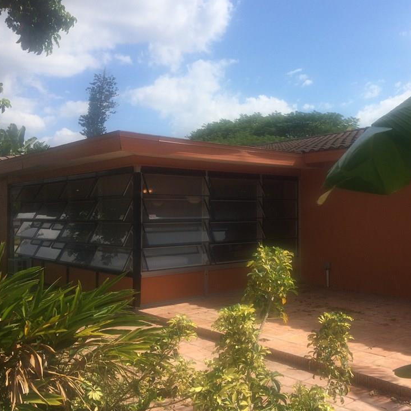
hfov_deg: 45.5
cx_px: 265
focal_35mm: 36
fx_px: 484
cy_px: 203
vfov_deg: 46.0
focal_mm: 4.15
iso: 32
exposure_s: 1/2740
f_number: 2.2
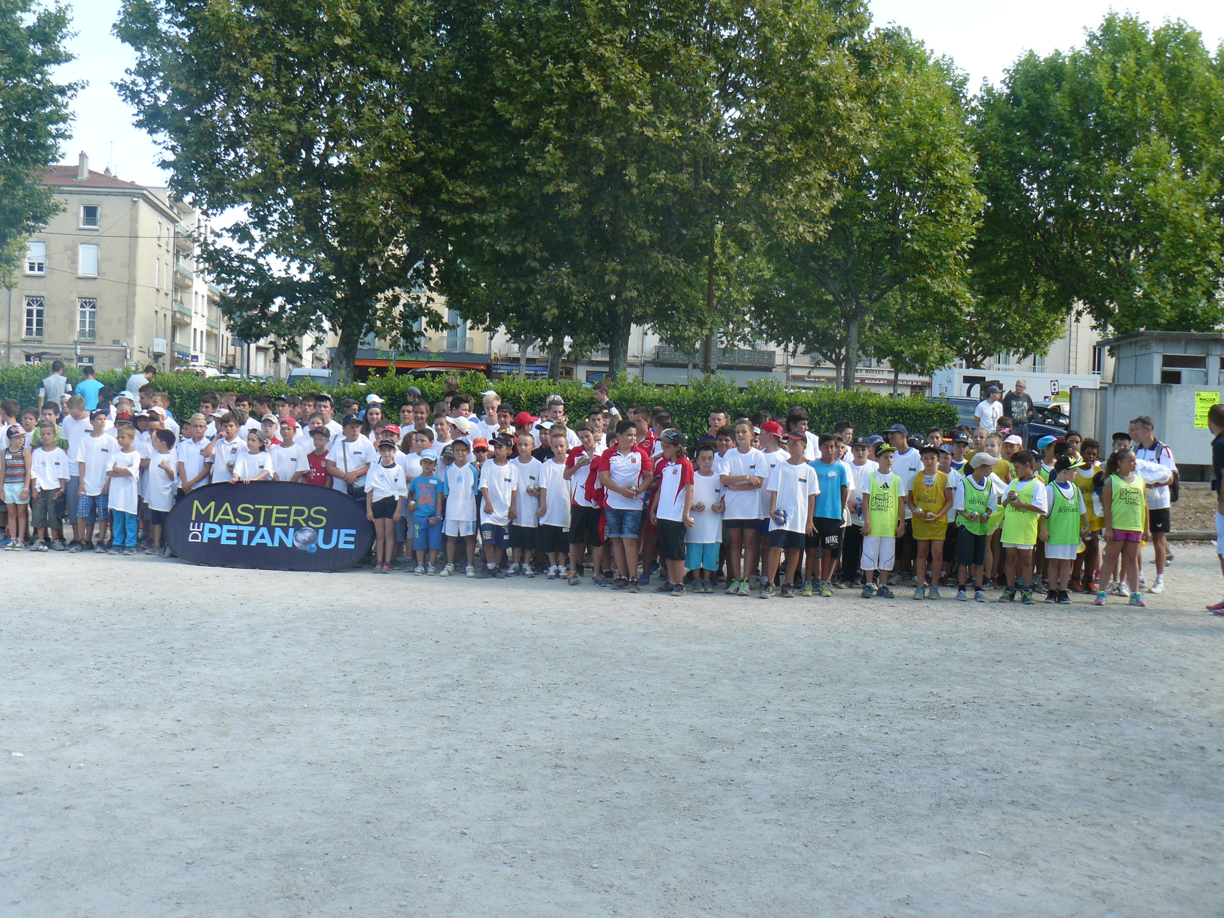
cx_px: 612
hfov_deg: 51.4
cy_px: 459
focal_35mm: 36
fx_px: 1273
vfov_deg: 39.7
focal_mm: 6
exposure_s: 1/160
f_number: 4
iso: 100
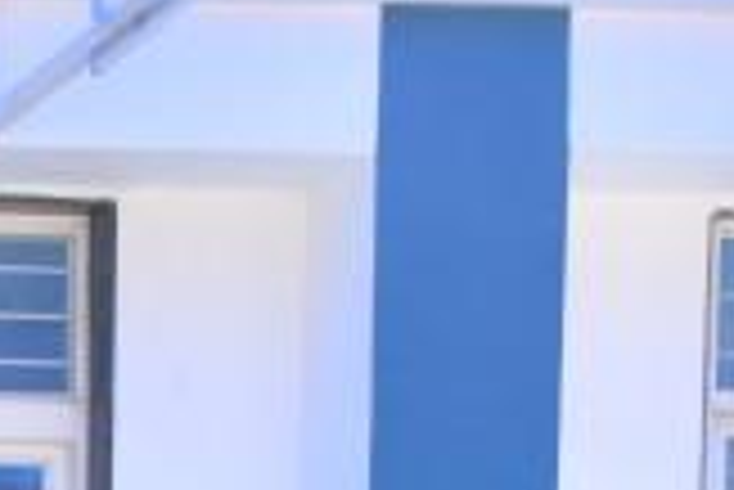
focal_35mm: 207
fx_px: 4224
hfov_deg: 8.8
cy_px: 1414
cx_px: -1171
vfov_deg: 6.2
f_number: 7.1
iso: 250
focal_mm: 22
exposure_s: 1/100
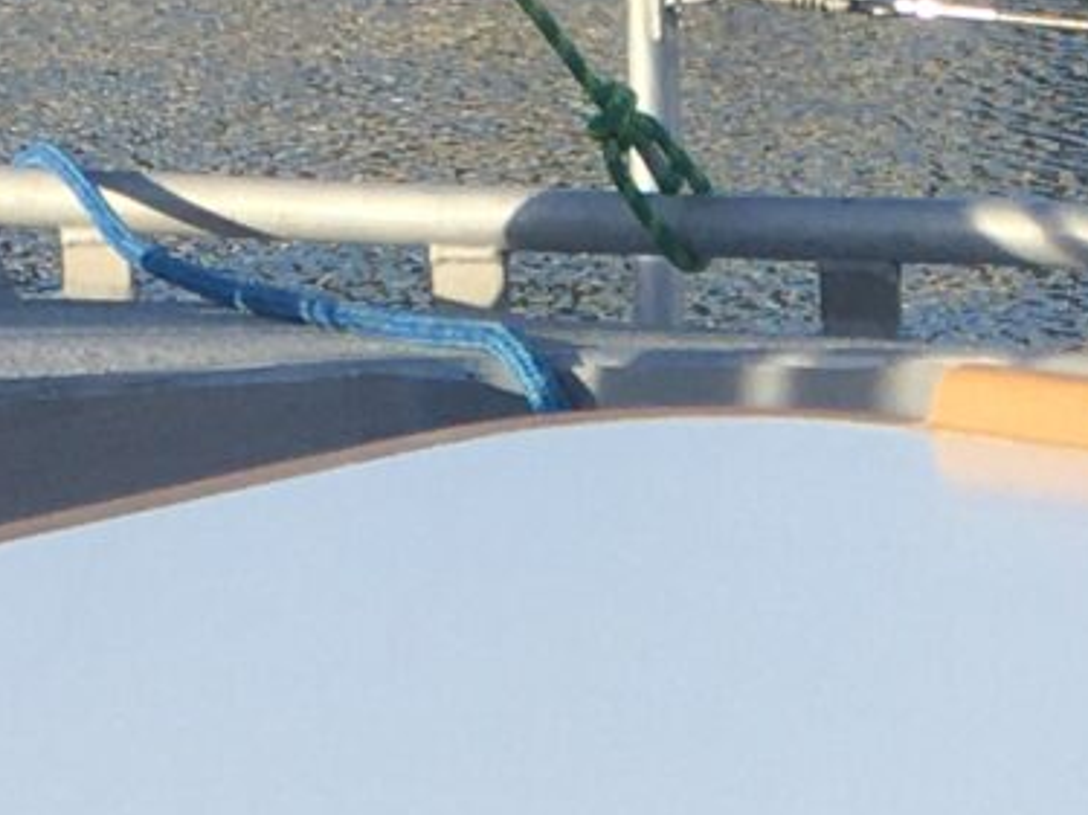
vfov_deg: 7.2
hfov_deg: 9.9
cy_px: 1682
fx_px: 6221
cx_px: 1036
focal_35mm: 198
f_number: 2.2
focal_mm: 4.15
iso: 25
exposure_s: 1/845
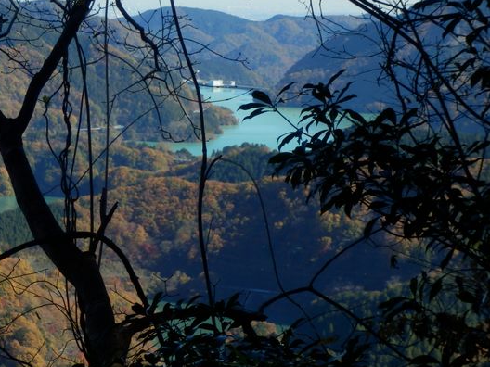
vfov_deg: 7.9
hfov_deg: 10.5
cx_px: 120
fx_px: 2661
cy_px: 210
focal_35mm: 188
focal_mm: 21.9
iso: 80
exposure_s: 1/250
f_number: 5.7
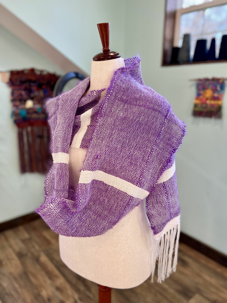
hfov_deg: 53.1
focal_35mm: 26
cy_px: 152
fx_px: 227
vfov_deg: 67.3
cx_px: 114
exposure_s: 1/120
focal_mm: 5.7
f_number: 1.5
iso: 100
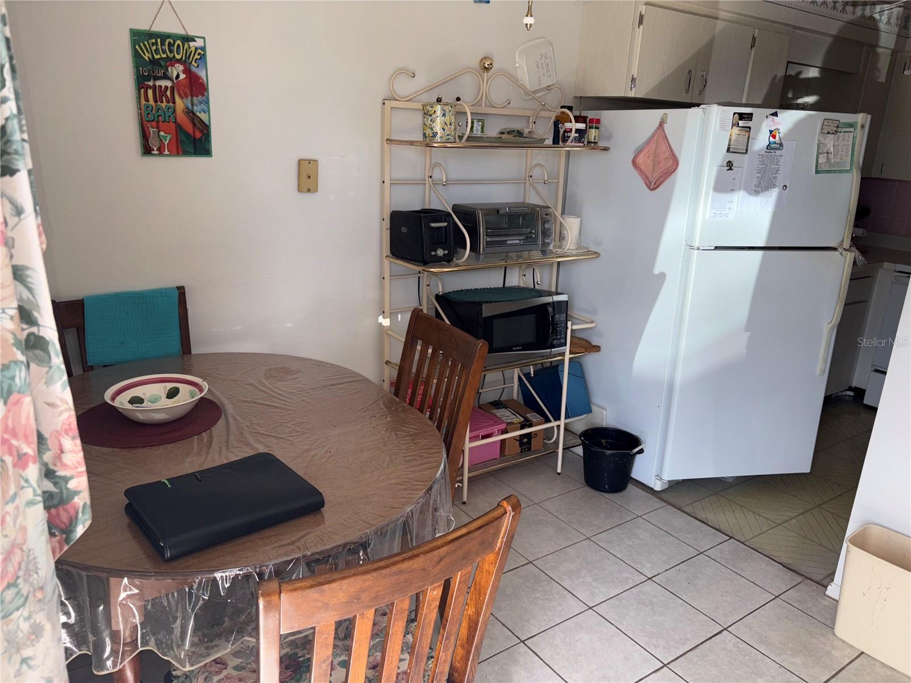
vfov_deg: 53.1
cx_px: 456
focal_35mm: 26
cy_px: 342
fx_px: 684
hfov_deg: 67.3
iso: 32
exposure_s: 1/148
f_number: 1.6
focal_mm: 5.96
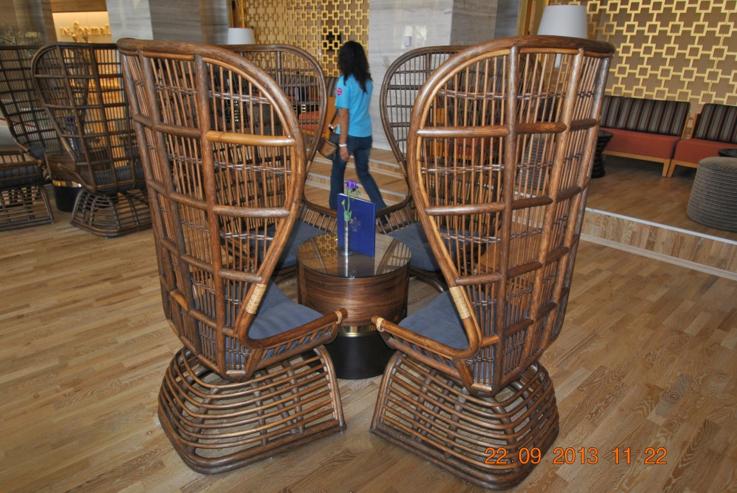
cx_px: 368
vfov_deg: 56.3
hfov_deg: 77.2
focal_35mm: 22
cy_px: 246
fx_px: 461
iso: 200
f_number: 4
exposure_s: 1/60
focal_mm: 15
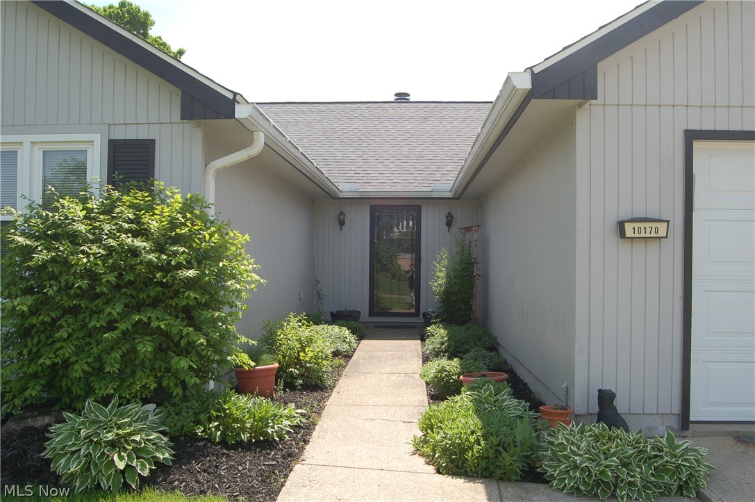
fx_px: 628
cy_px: 251
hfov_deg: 62.0
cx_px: 378
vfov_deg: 43.5
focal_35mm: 30
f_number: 9
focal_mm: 20
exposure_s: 1/200
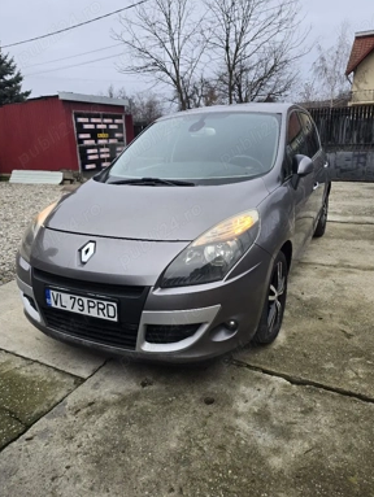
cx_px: 186
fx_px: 345
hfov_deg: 56.9
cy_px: 250
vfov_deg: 71.5
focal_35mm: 24
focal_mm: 6.3
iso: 25
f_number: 1.7
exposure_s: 1/182
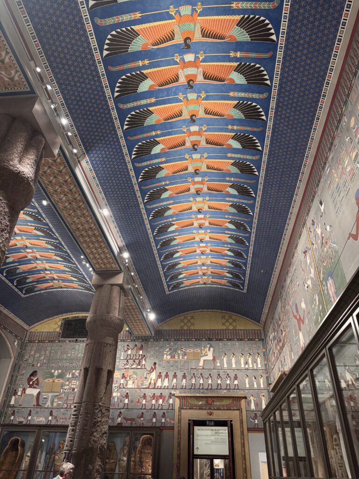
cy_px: 240
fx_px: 332
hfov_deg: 56.8
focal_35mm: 24
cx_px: 180
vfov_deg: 71.6
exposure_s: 1/55
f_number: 1.78
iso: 800
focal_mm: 6.76
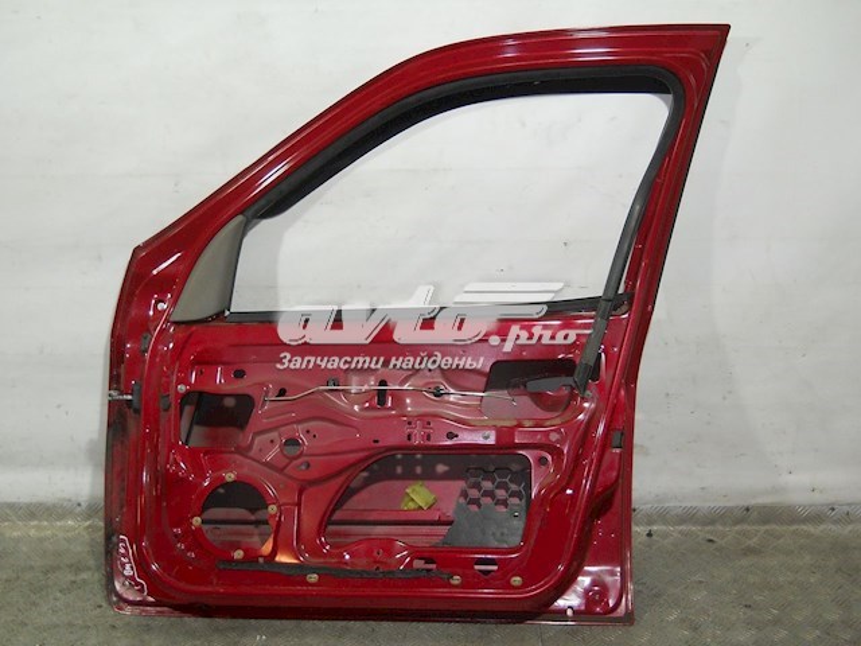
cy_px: 323
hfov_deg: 45.8
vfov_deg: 35.1
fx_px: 1020
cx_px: 430
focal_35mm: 41
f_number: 3.1
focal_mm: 6.72
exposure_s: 1/30
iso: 160
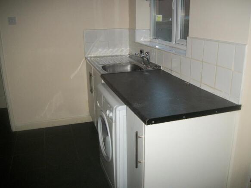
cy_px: 94
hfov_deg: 56.8
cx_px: 126
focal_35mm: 32
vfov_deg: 44.1
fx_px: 232
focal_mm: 5.7
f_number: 2.9
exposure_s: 1/30
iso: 160
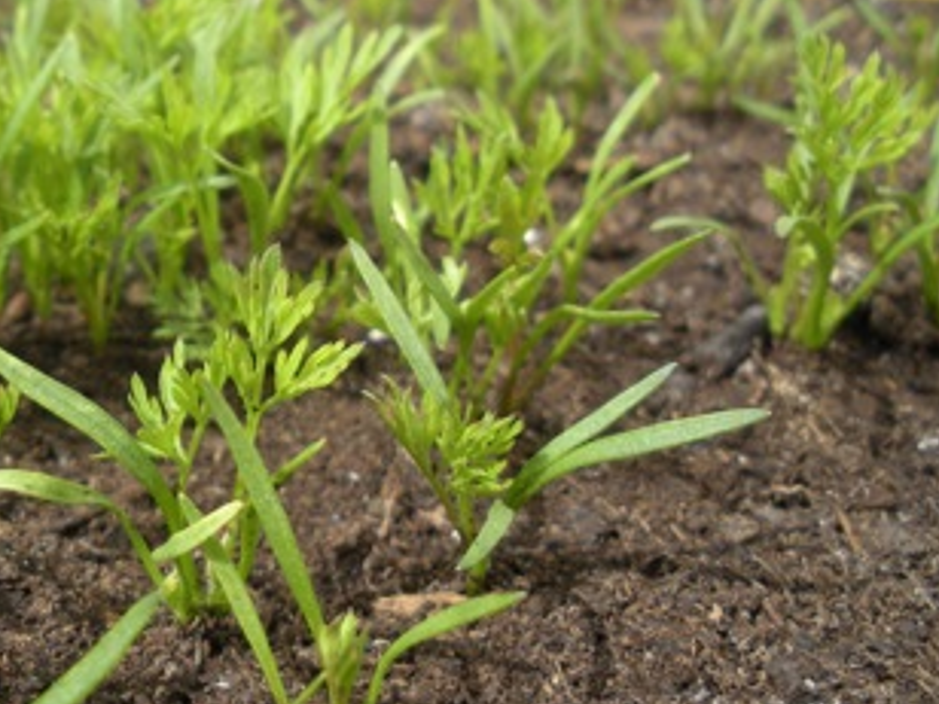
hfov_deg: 34.4
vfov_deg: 26.5
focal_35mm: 55
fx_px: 1492
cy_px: 273
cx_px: 268
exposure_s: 1/328
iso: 64
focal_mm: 6.3
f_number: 3.5
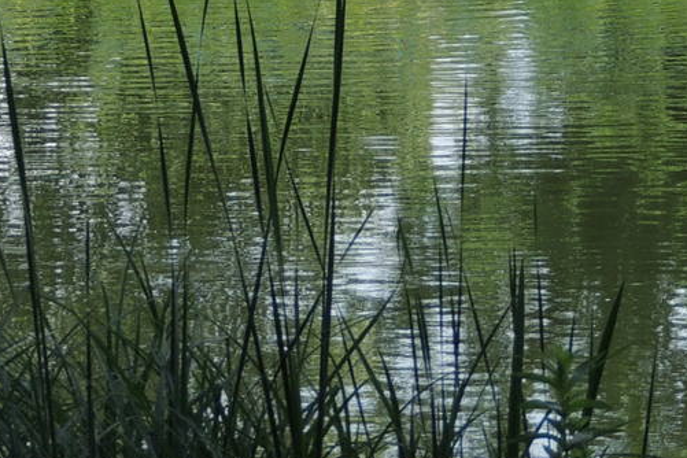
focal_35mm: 482
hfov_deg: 4.3
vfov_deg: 2.8
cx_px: 266
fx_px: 9197
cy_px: -333
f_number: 4.4
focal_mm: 25.8
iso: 100
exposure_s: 1/400
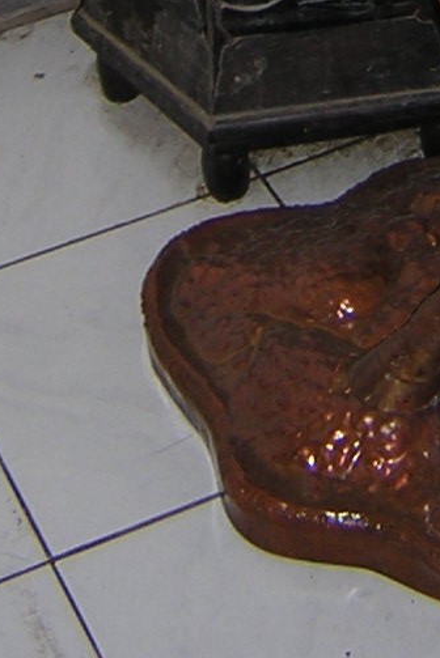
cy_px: -221
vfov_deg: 16.2
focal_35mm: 119
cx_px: 369
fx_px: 2179
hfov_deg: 11.5
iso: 100
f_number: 2.6
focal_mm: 4.7
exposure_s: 1/60.1
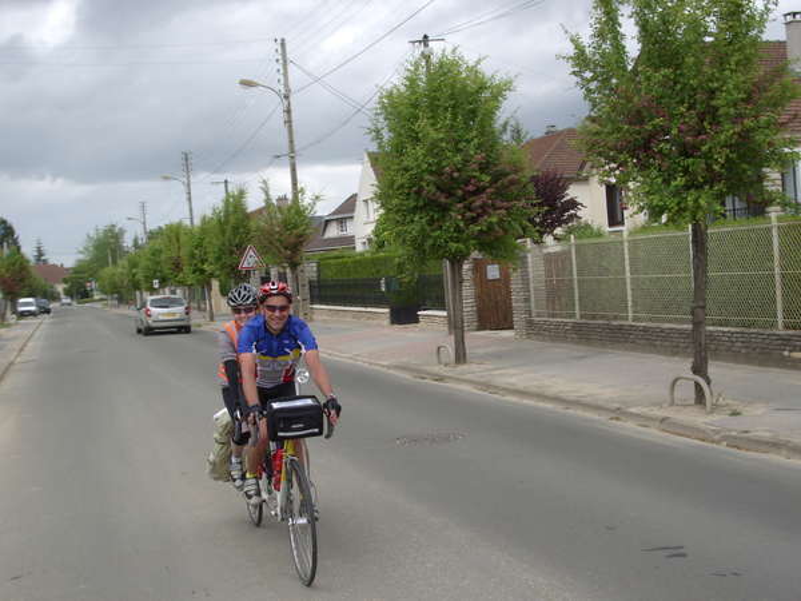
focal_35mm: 50
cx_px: 400
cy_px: 300
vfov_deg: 29.1
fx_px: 1157
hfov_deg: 38.2
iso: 80
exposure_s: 1/125
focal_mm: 8.2
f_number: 5
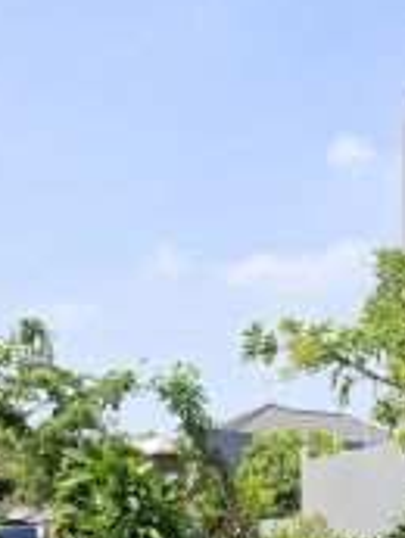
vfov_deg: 27.7
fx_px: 950
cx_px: 416
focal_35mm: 61
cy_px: 647
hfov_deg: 23.0
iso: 50
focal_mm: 5.54
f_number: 1.8
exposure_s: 1/1120
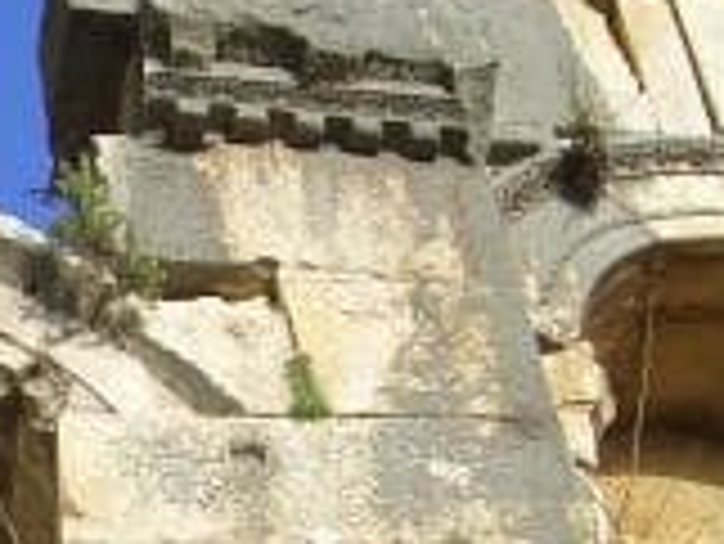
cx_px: -4
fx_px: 2784
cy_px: 755
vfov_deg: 10.8
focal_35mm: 133
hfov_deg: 14.6
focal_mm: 8
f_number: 4.8
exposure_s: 1/320
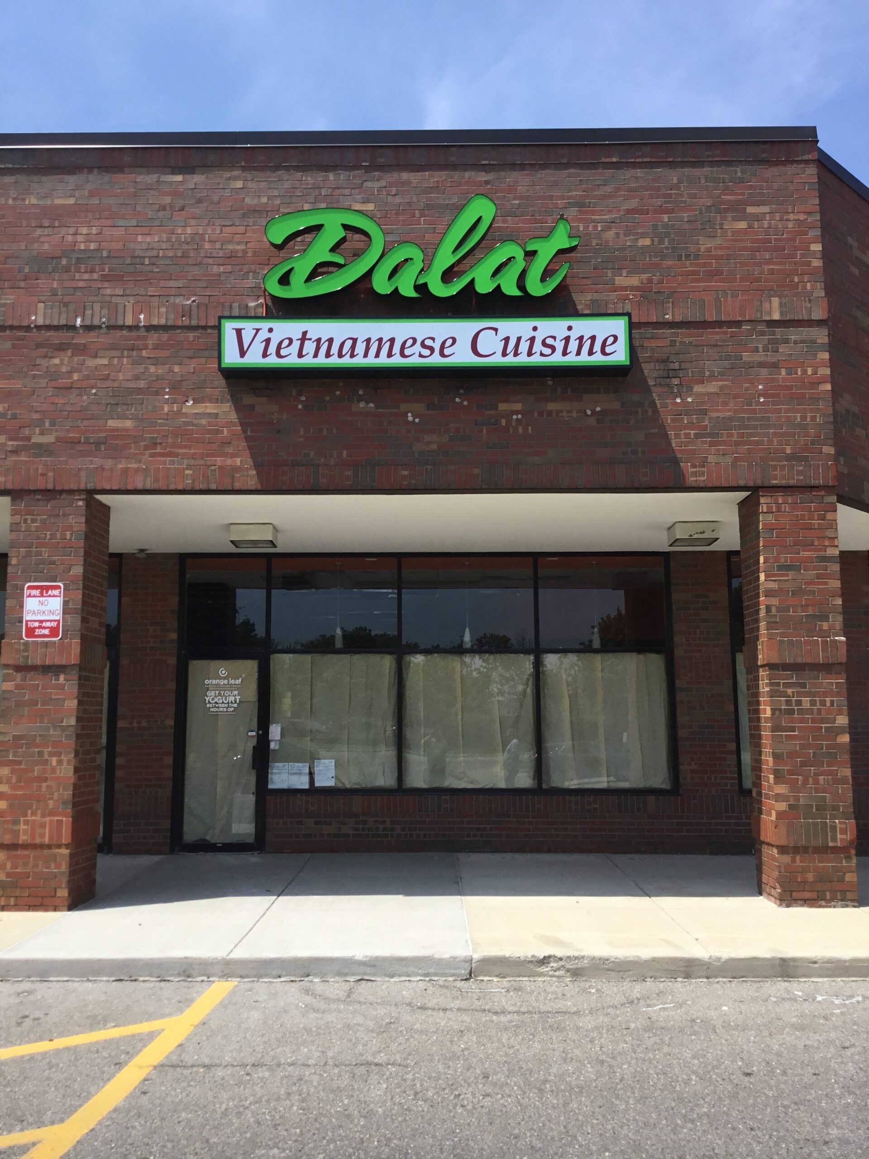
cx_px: 434
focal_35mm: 31
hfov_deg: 45.4
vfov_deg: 58.4
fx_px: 1038
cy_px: 580
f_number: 2.4
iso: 25
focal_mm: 3.3
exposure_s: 1/1181
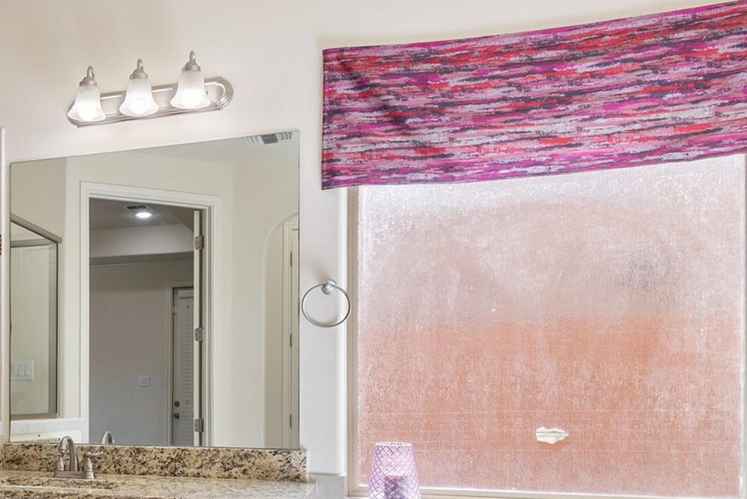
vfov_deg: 33.5
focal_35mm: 39
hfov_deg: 44.8
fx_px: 800
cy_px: 408
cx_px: 56
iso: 100
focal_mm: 11.5
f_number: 8
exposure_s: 1/30
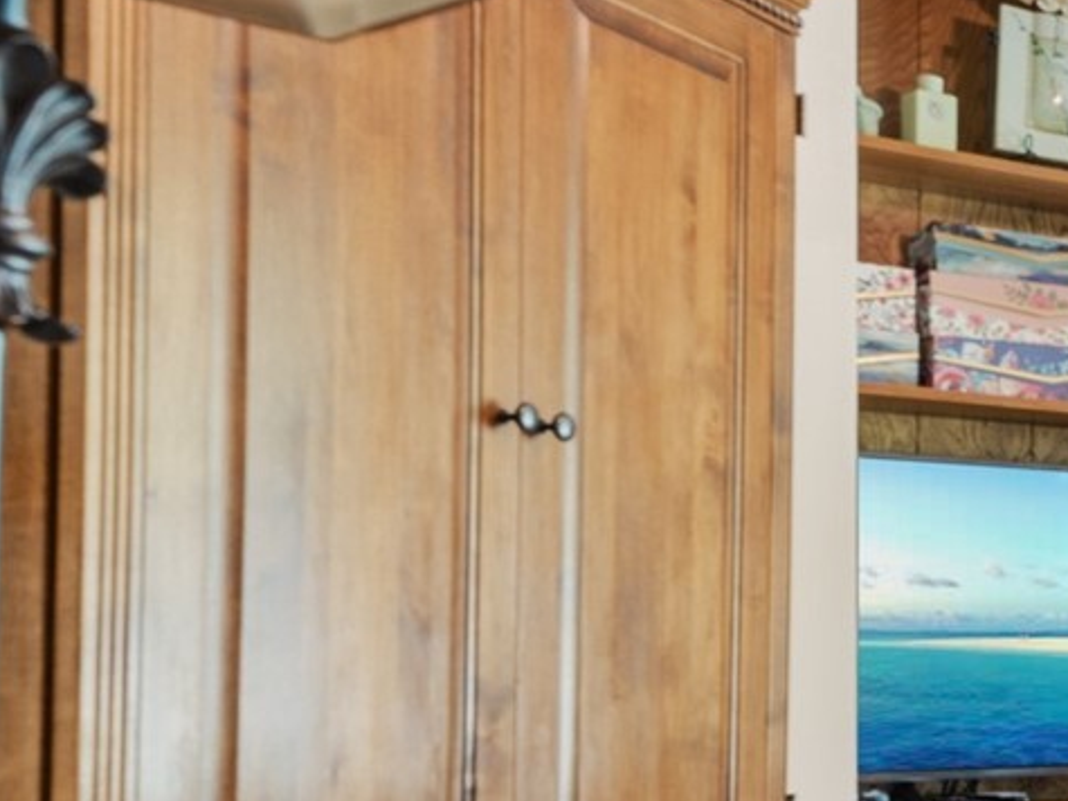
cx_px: 2051
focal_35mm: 66
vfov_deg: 22.0
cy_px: 636
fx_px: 2036
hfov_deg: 19.4
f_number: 9
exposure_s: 1.3
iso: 250
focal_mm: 16
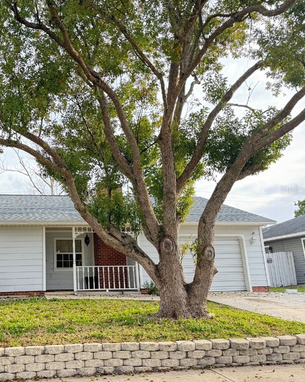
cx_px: 68
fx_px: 361
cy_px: 189
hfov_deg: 44.0
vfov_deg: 55.7
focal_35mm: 32
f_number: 1.78
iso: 80
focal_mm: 6.86
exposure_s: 1/170
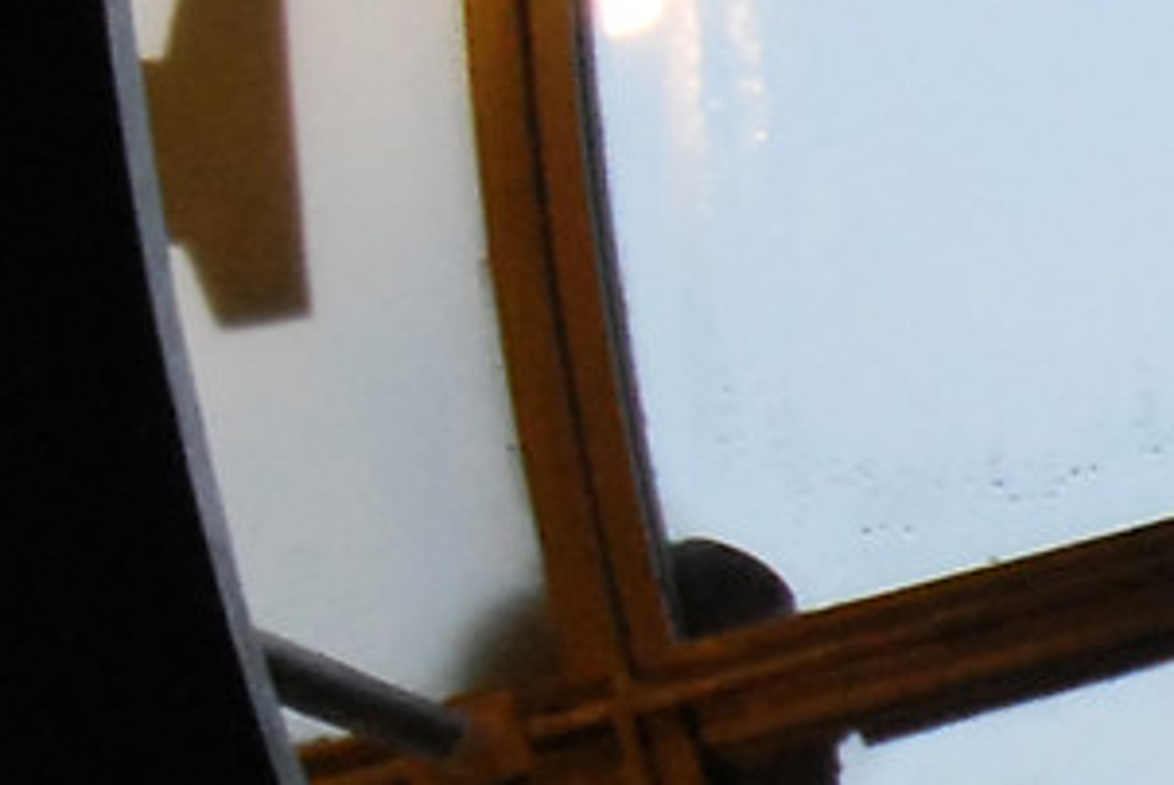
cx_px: 3429
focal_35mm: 548
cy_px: 1247
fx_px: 17888
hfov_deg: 3.7
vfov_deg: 2.5
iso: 560
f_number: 4.8
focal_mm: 46
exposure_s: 1/30
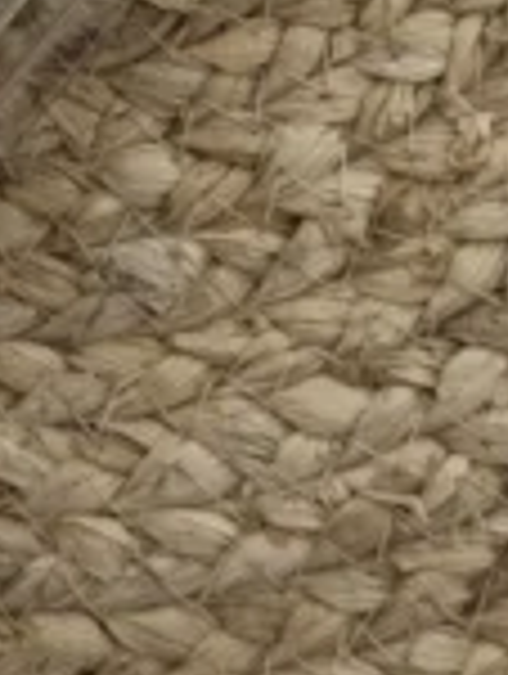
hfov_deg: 9.8
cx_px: -99
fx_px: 2907
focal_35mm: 149
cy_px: -290
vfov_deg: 12.7
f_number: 1.8
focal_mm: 6.8
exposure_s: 1/50
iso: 160
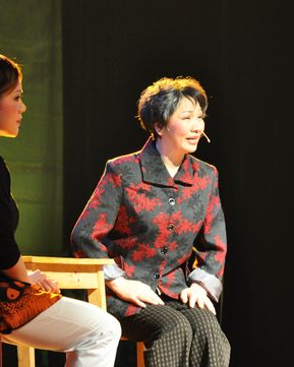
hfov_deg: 6.9
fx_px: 2443
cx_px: 99
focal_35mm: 225
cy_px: 184
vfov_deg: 8.6
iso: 1250
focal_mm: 105
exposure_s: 1/30
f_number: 5.6
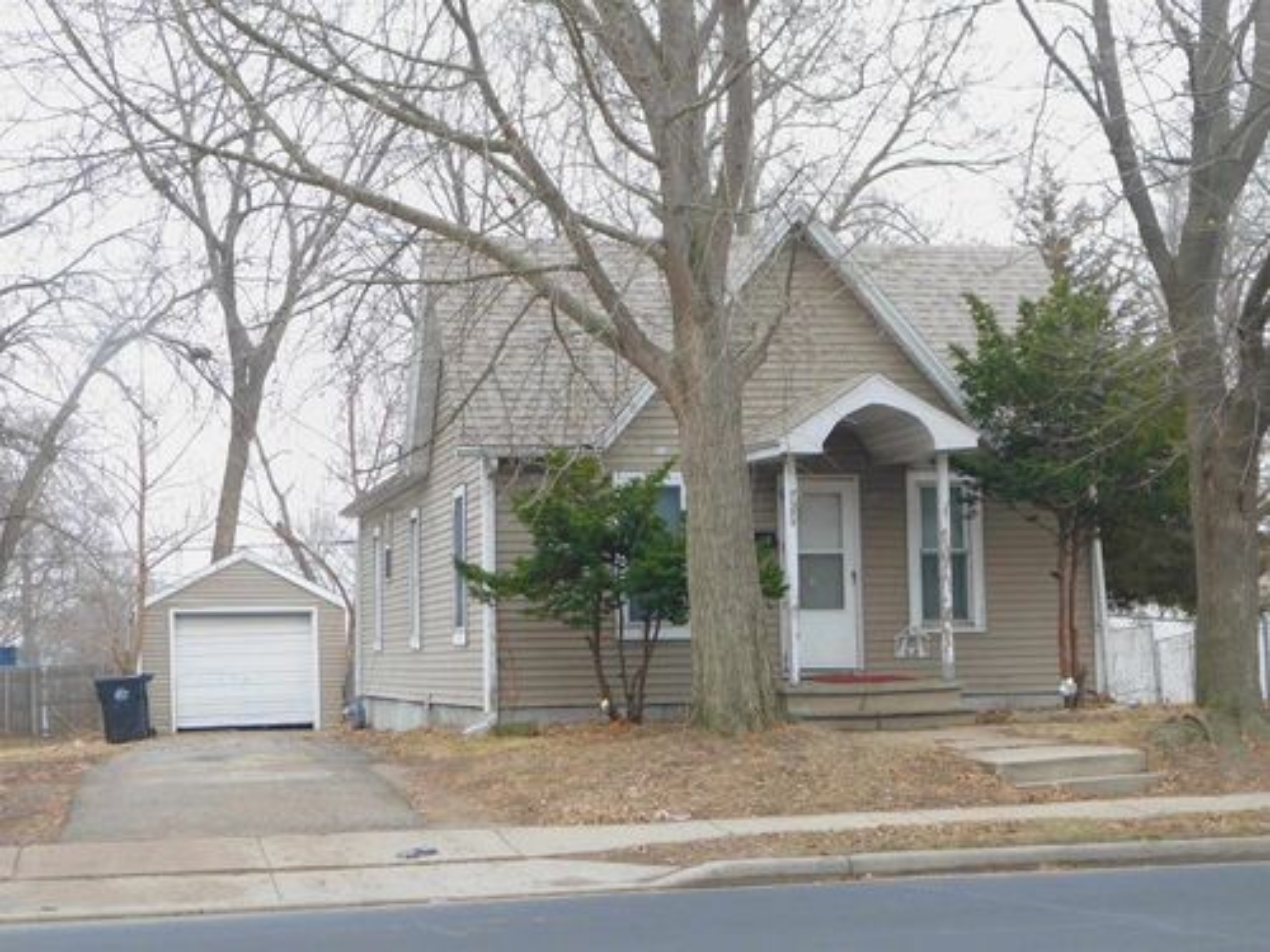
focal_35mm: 59
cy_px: 476
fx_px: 2165
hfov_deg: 32.7
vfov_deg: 24.8
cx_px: 635
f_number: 4
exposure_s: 1/80
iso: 125
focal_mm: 10.4
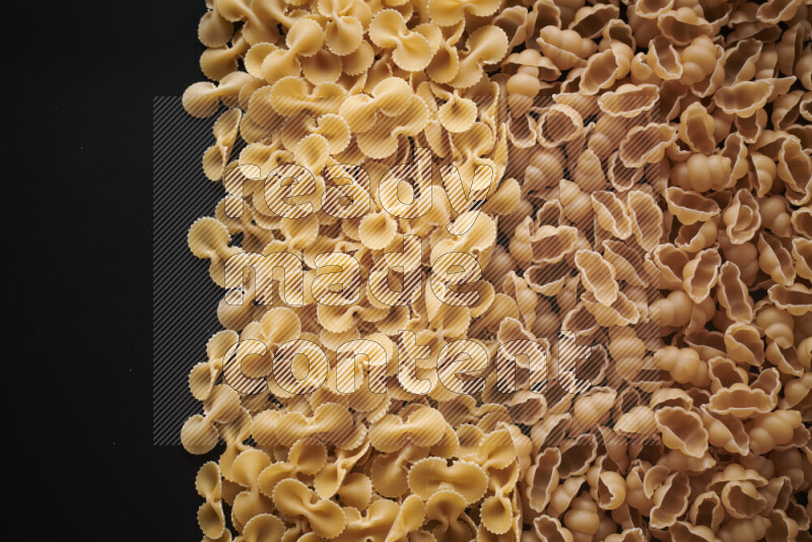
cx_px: 406
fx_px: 1128
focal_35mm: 50
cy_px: 271
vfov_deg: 27.0
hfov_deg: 39.6
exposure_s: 1/100
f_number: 8
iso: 160
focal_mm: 50
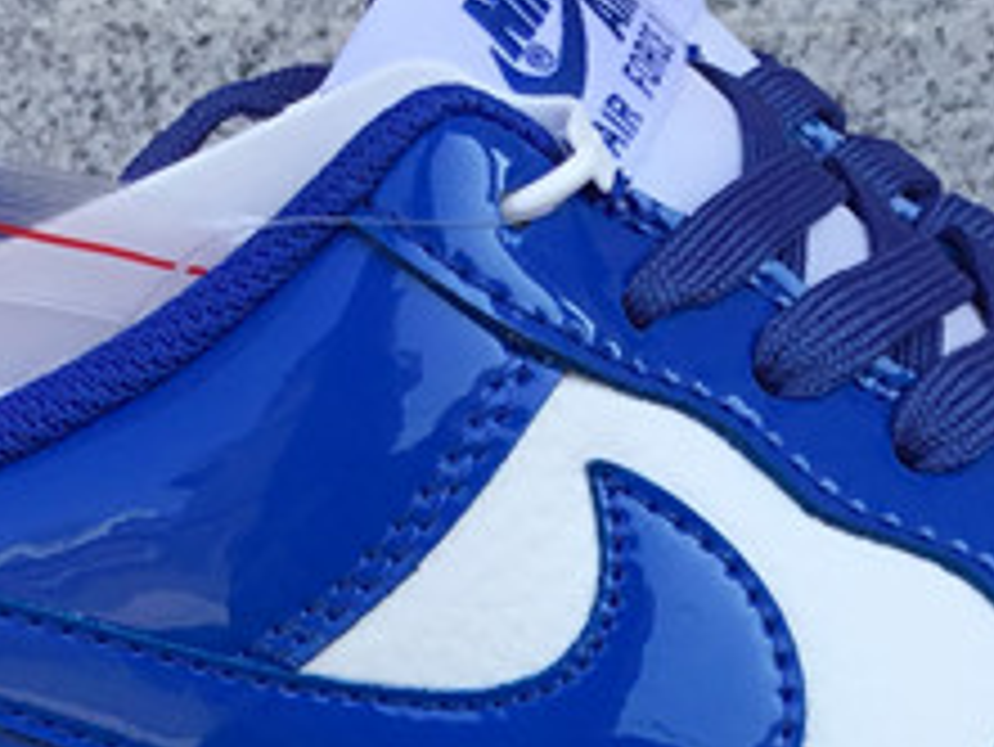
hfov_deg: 15.5
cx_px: 792
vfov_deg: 11.3
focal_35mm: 126
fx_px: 3620
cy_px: 1118
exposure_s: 1/339
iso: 25
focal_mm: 3.3
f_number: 2.4
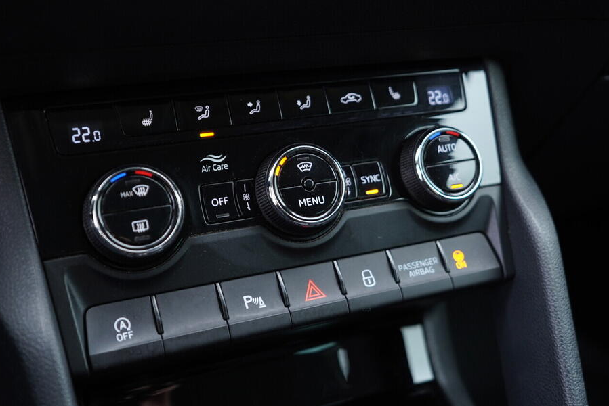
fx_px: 694
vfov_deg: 32.6
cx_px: 283
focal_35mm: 41
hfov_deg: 47.4
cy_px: 176
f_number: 2.8
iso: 320
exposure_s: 1/40
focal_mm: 24
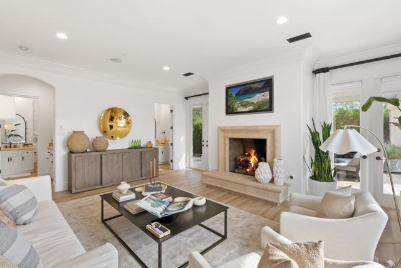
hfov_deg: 96.7
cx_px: 200
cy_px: 134
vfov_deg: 73.9
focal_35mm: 16
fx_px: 178
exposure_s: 1/5
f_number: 13
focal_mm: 16
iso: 500
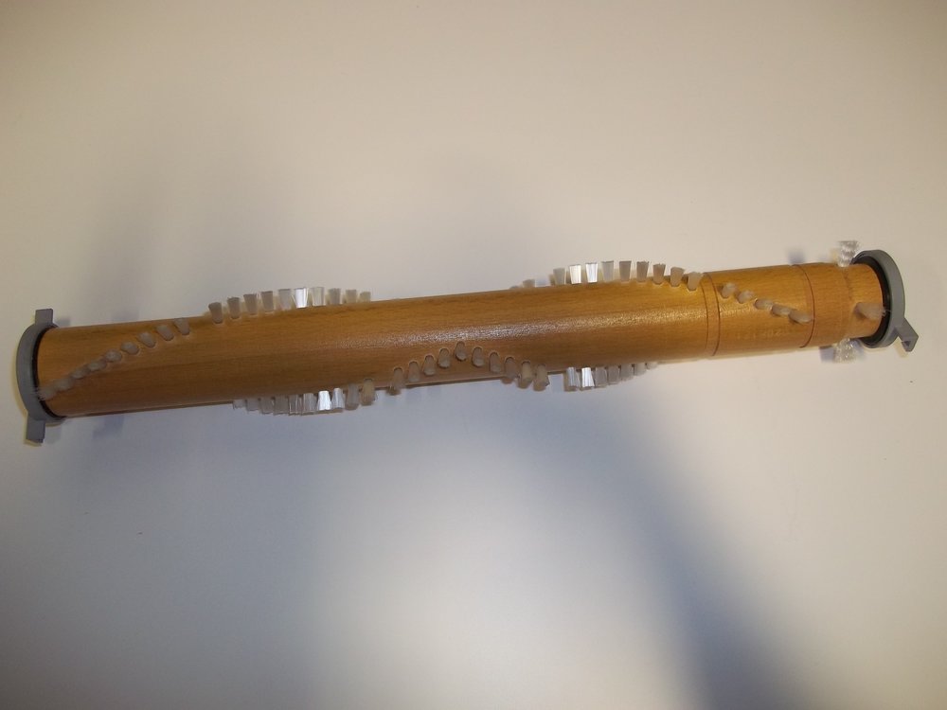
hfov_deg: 56.8
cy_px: 355
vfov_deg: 44.2
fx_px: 875
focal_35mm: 32
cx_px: 474
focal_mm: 5.7
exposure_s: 1/30
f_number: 2.9
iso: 80
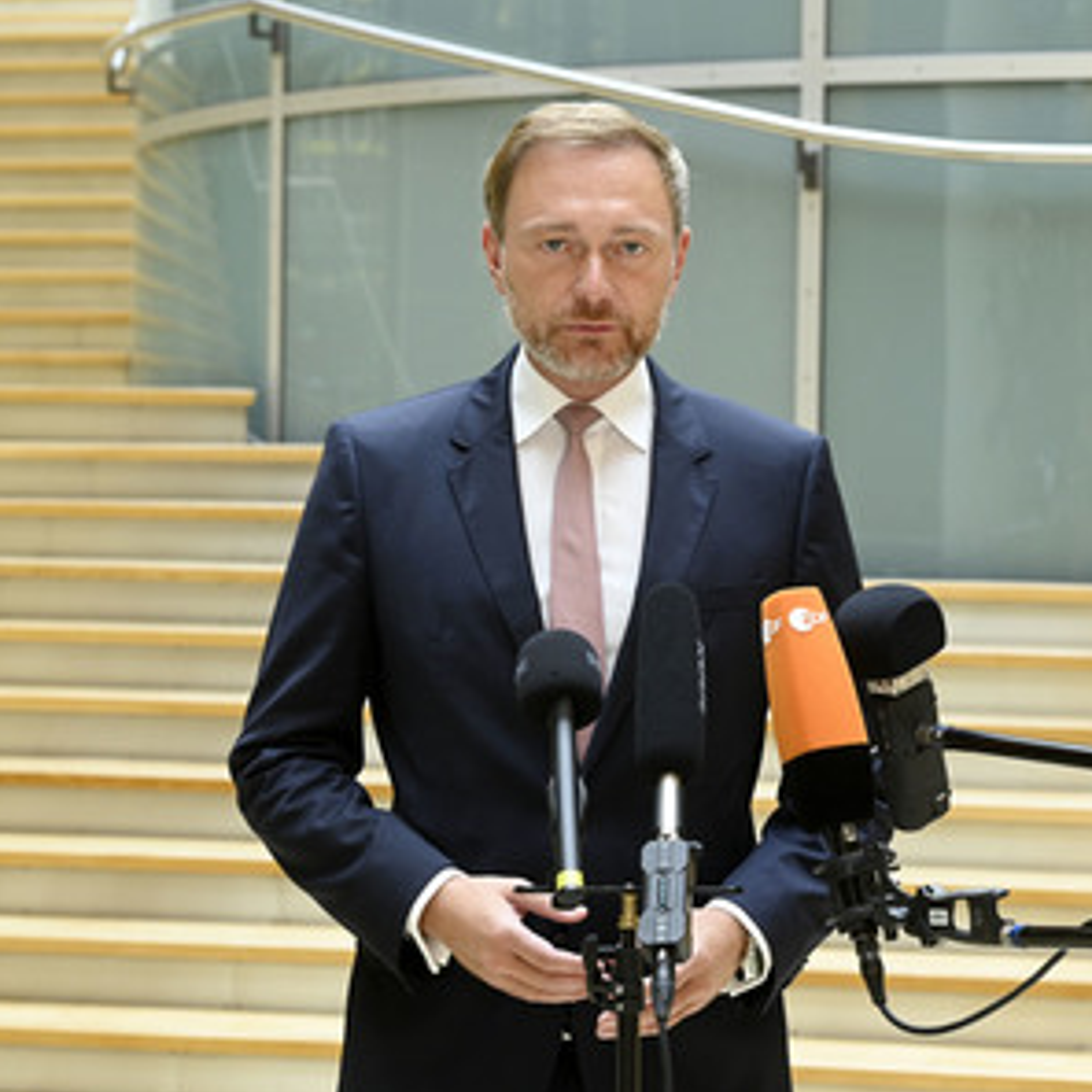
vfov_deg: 15.8
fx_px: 3926
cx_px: 577
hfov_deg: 15.8
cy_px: 546
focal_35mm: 110
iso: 2000
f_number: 7.1
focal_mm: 85
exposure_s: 1/200
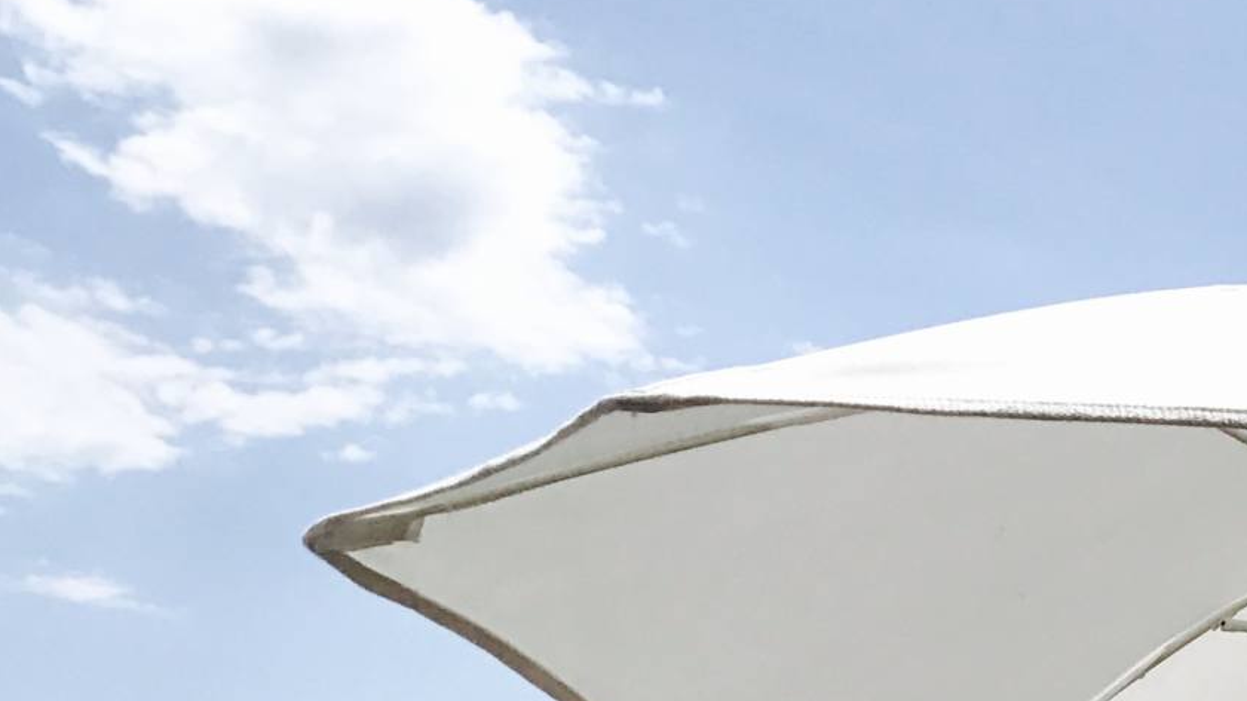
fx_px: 3074
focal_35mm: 93
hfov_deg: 21.6
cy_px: 1403
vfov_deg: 11.7
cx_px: 1422
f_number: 1.8
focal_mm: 3.99
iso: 25
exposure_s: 1/8000
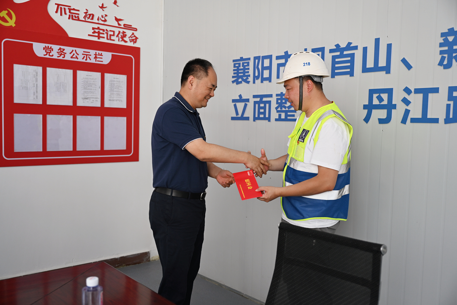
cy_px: 152
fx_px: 425
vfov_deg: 39.4
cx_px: 228
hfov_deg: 56.5
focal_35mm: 34
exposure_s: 1/250
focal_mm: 33.5
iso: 400
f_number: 3.2
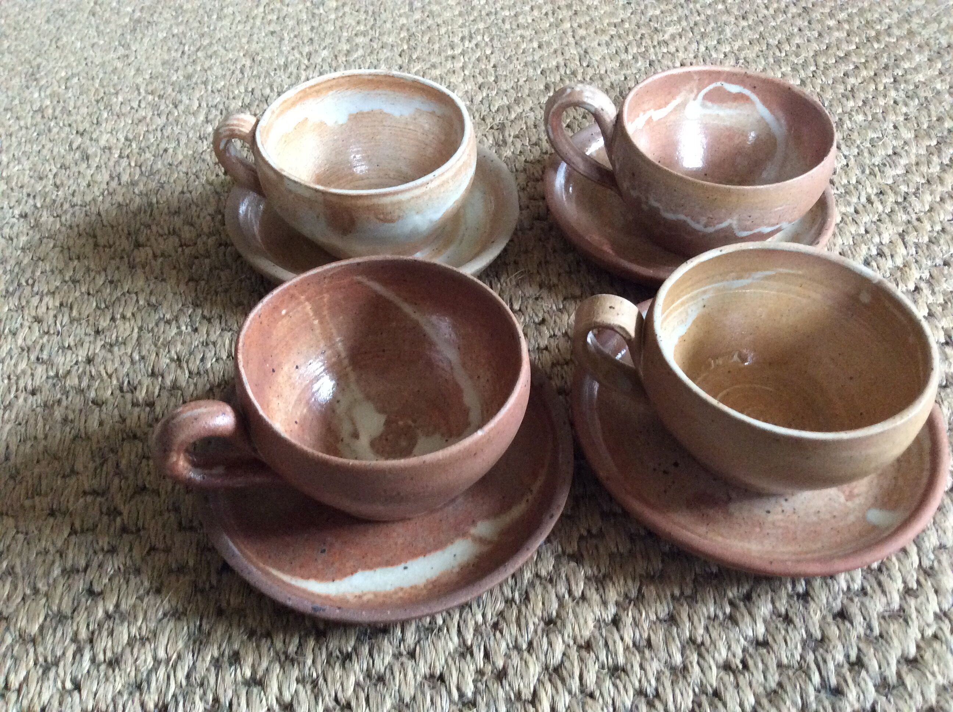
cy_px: 356
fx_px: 880
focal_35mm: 32
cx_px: 476
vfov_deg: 44.1
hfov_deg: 56.9
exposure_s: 1/17
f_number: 2.4
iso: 320
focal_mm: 3.3
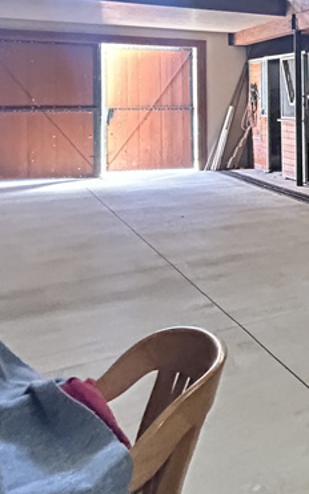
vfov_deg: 45.7
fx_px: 552
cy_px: 99
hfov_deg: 19.0
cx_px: 617
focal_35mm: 41
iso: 1250
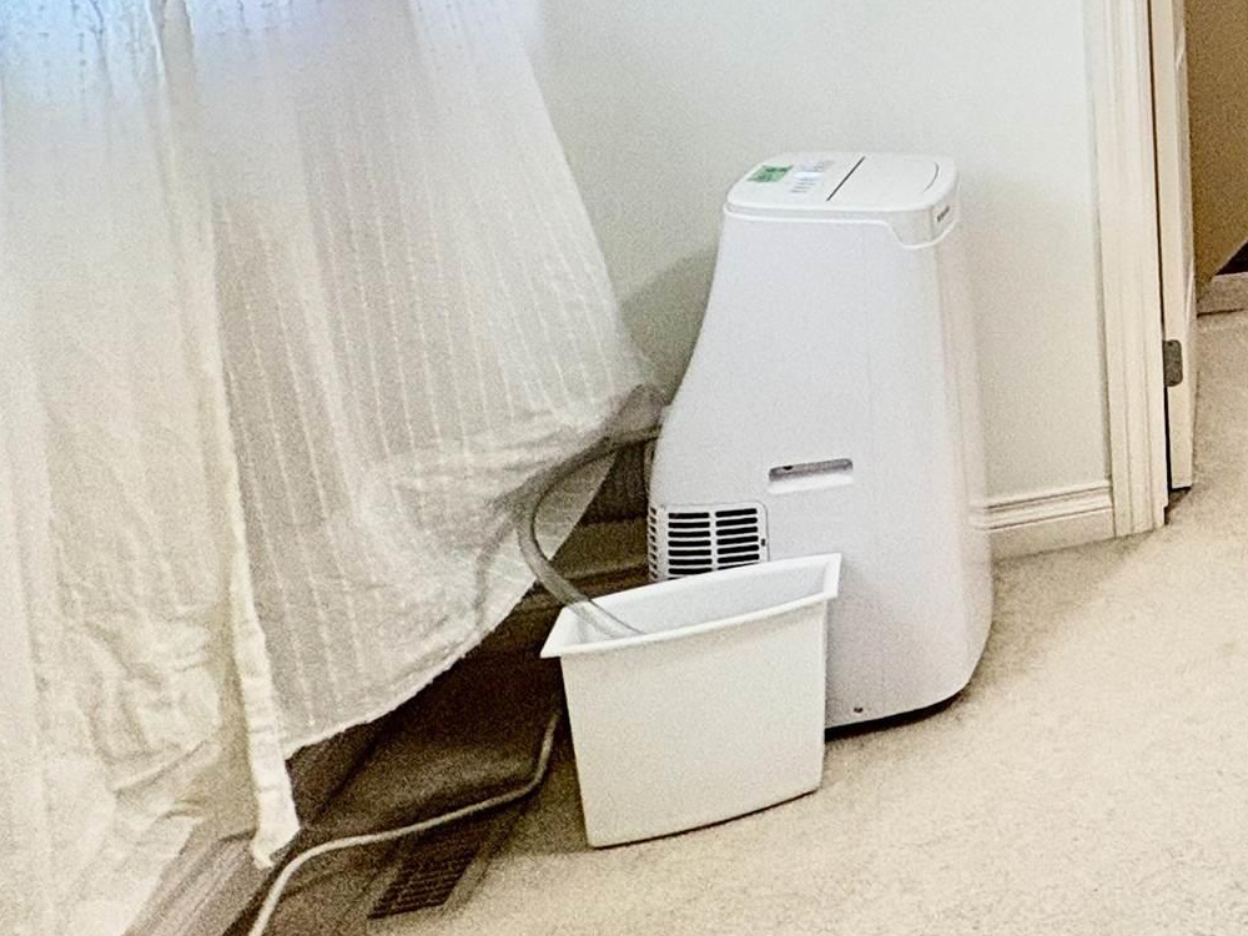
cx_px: 1882
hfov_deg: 28.3
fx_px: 1550
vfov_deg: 30.9
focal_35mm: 43
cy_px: -17
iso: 160
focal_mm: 2.22
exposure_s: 1/60
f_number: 2.2
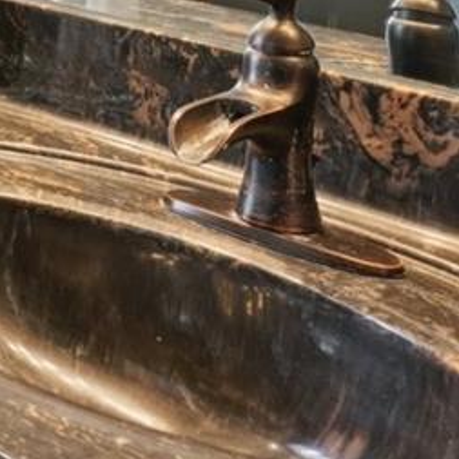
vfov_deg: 17.0
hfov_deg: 13.4
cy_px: -343
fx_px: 1290
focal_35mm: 86
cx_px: -700
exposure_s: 1/13
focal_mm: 16
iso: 640
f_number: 8
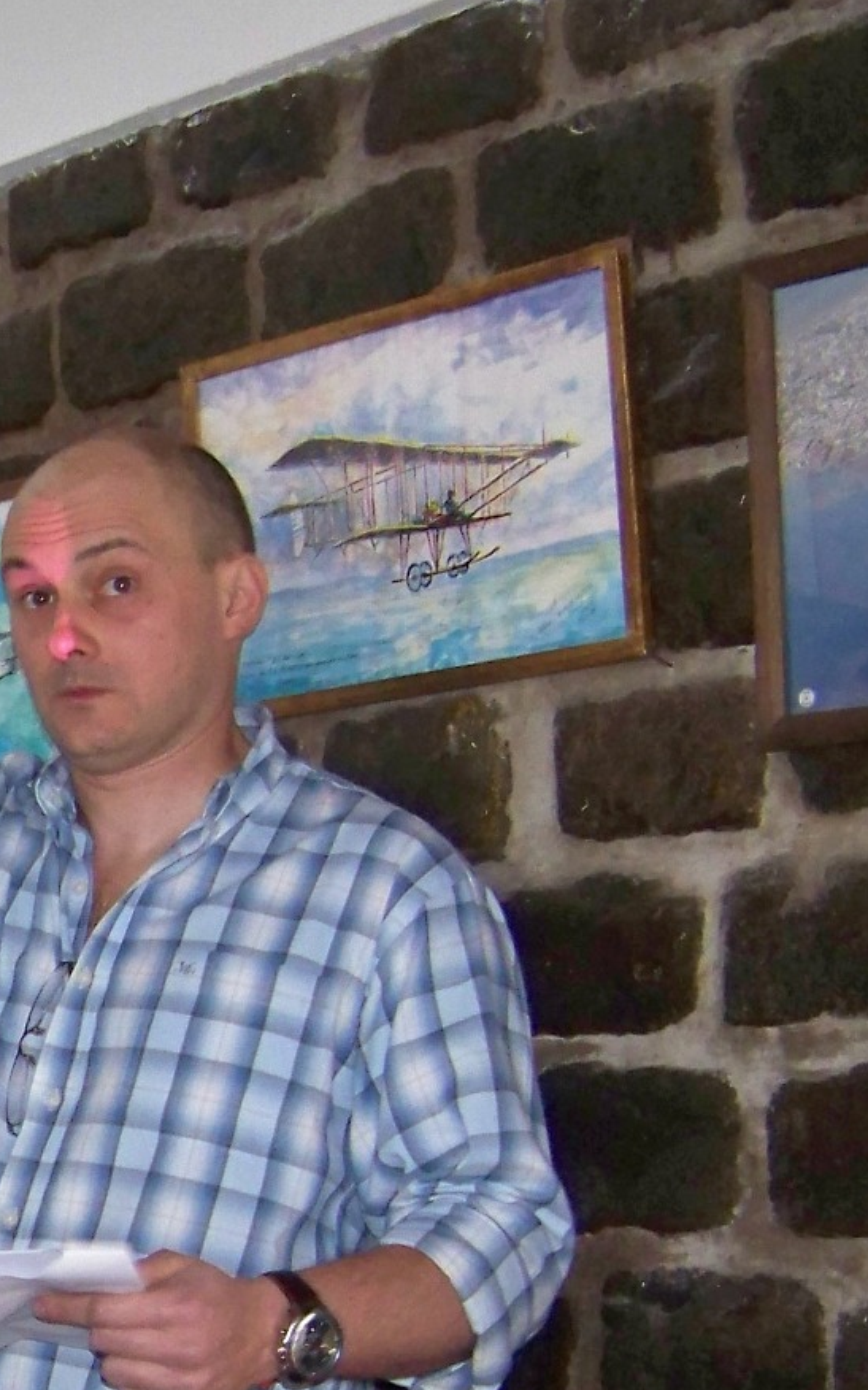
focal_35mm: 87
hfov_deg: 13.7
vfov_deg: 23.5
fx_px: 3295
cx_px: -613
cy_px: 1122
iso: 200
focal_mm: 5.85
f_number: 2.8
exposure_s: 1/30
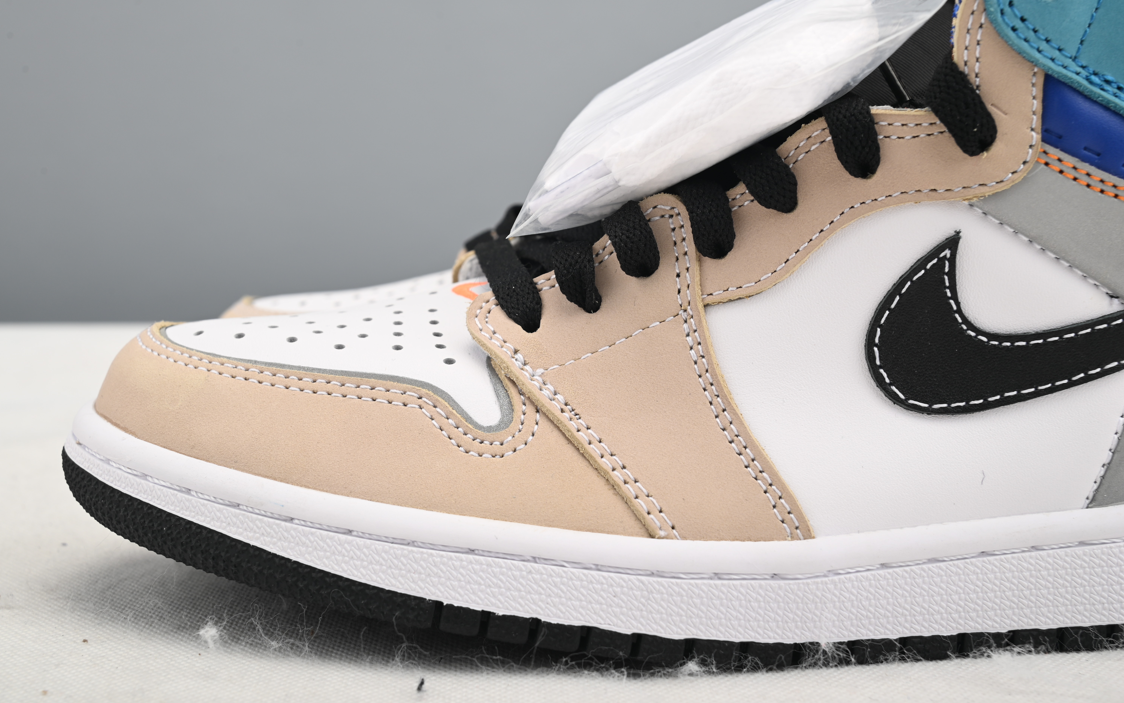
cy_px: 365
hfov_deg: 42.6
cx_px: 561
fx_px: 1440
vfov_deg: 27.4
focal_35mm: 47
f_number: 11
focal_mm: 46
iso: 100
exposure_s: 1/200
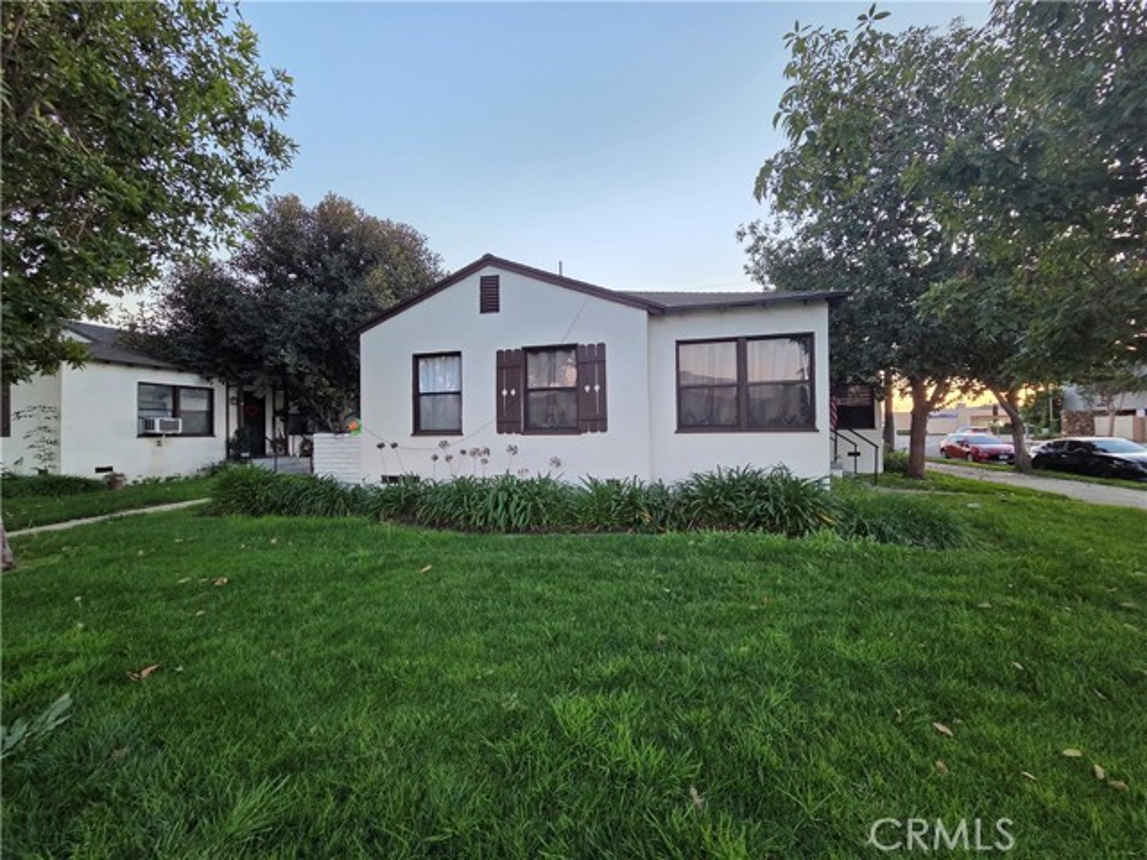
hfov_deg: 106.2
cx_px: 574
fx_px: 431
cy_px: 430
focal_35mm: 13
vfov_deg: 89.9
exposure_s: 1/60
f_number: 2.2
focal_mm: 2.2
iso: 125
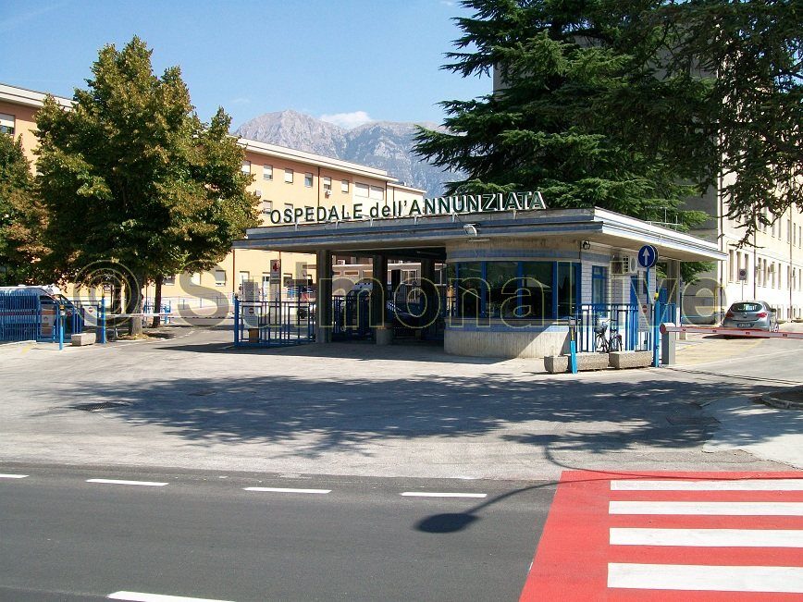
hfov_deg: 51.4
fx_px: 835
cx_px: 402
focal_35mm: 36
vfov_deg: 39.7
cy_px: 301
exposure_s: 1/320
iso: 64
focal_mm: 6
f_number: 4.8
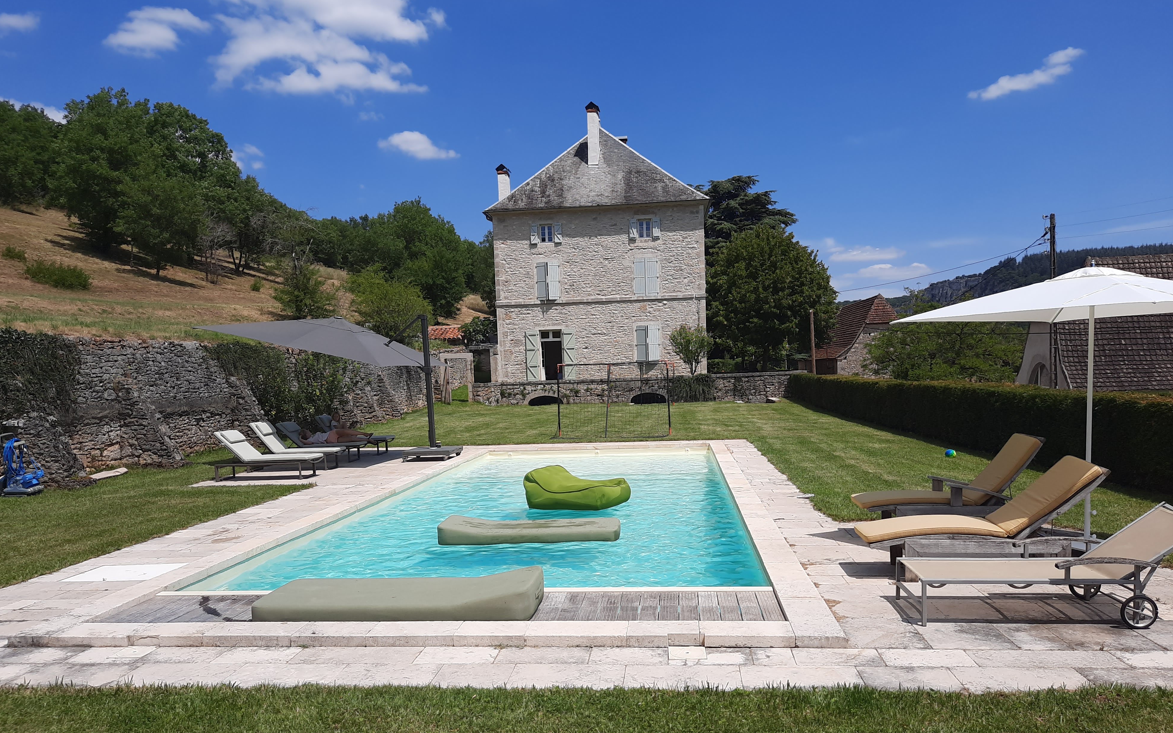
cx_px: 577
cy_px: 431
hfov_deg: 68.4
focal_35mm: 27
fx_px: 863
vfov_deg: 45.8
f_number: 2
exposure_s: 1/1905
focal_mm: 4.6
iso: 32
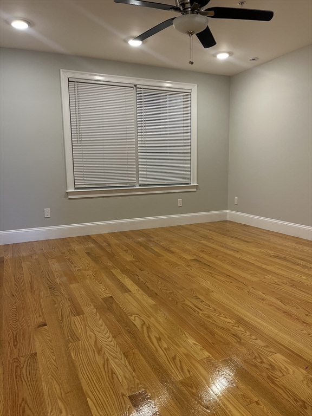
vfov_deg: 67.3
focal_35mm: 26
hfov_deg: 53.1
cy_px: 208
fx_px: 312
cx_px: 156
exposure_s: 1/120
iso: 100
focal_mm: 5.1
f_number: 1.6
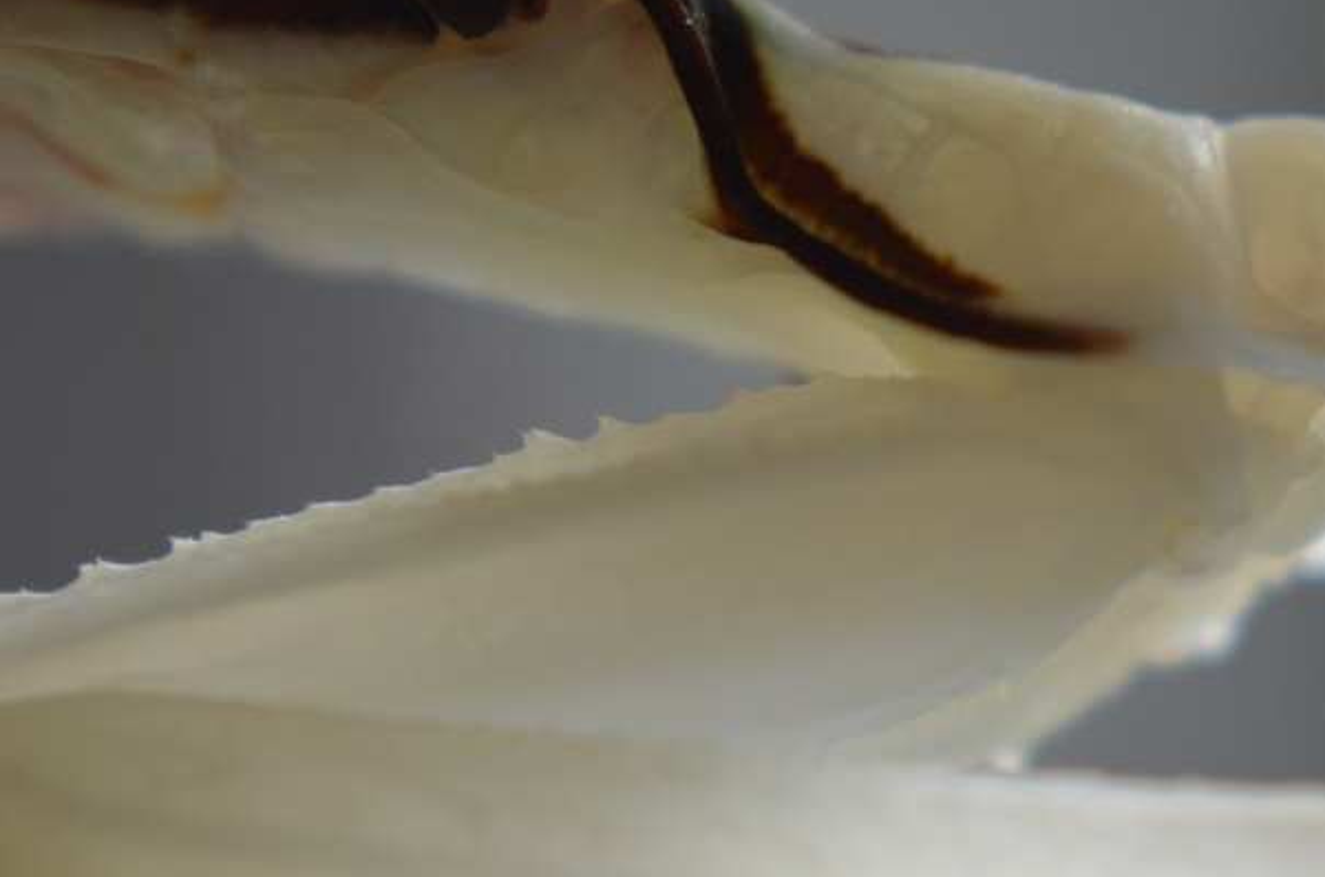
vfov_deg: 6.1
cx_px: 1057
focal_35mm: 224
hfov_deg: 9.2
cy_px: 676
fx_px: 8238
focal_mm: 55
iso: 280
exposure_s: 1/125
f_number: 5.6
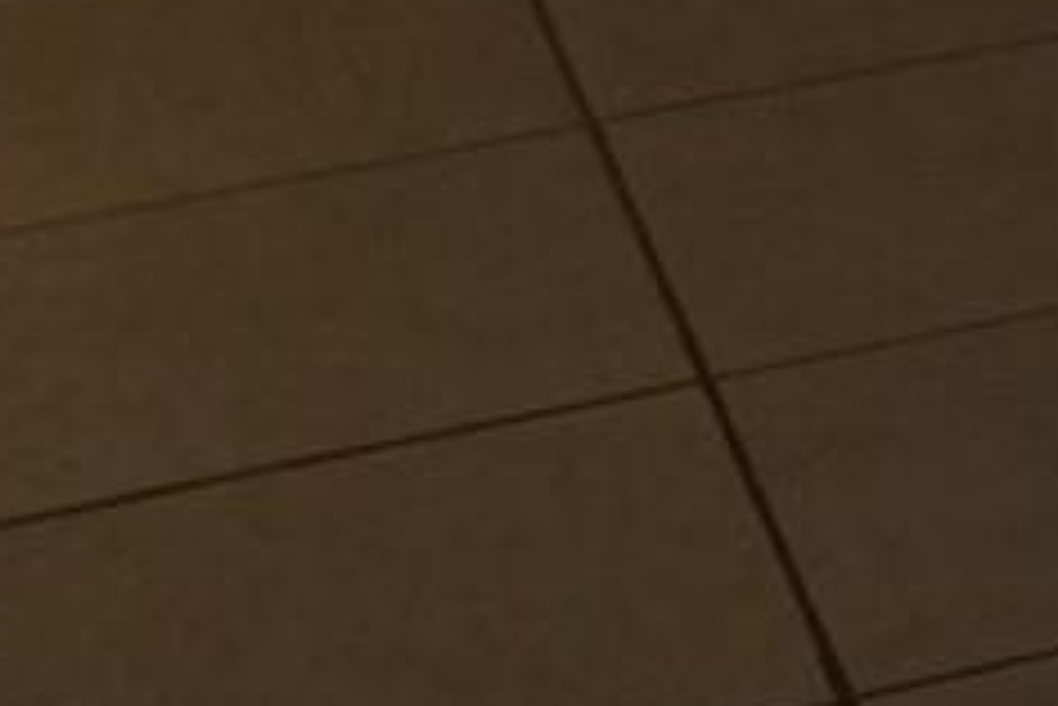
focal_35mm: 205
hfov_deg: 8.8
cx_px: 2746
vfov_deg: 6.3
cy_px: -1106
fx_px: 6028
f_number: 2.2
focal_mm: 4.15
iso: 40
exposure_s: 1/30
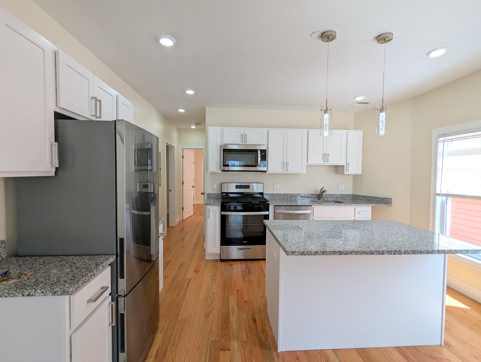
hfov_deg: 94.4
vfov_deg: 78.2
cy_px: 181
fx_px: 223
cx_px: 240
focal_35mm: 16
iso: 52
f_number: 2.2
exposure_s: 1/120
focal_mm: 2.35
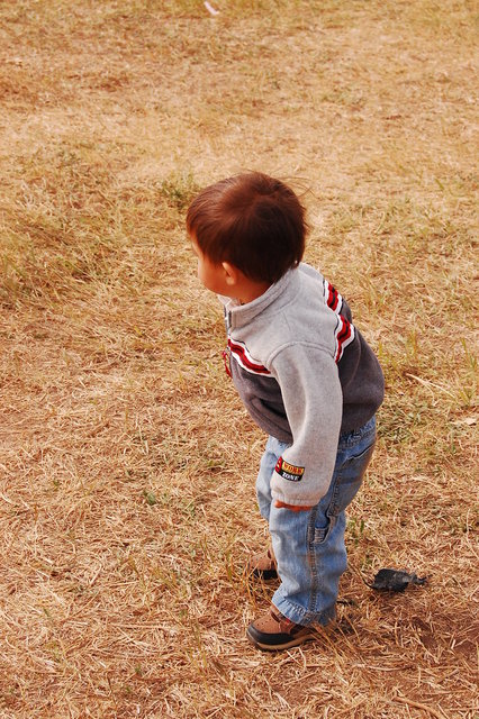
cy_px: 360
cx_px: 240
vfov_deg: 24.6
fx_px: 1648
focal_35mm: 82
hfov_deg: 16.5
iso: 400
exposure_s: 1/400
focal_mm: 55
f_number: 10
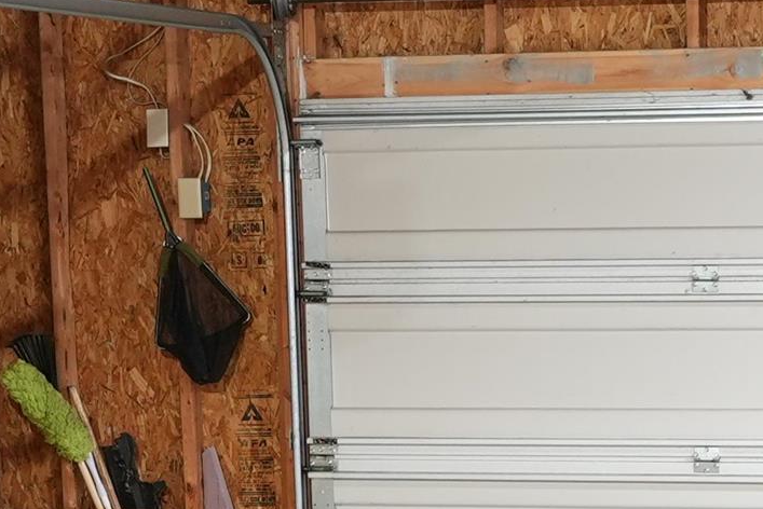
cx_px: 601
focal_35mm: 126
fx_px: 2671
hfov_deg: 16.1
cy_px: 790
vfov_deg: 10.5
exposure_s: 1/30
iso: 800
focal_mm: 29
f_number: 4
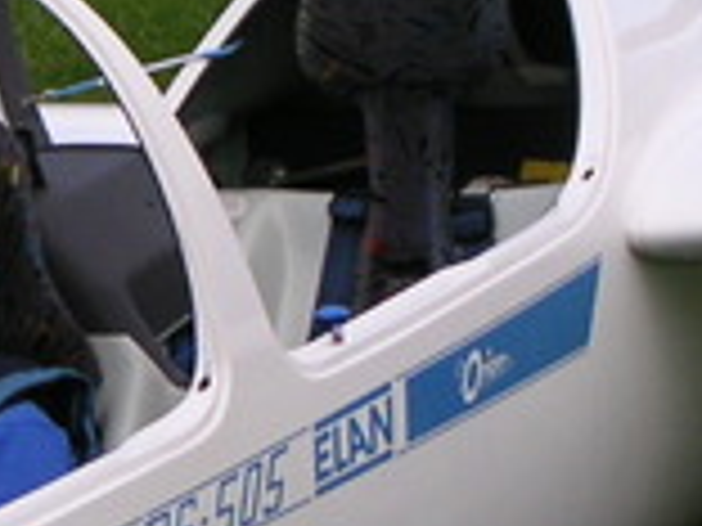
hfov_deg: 12.1
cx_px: 25
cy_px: 319
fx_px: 3285
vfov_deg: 9.2
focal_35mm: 162
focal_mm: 6
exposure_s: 1/350
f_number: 2.8
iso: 50
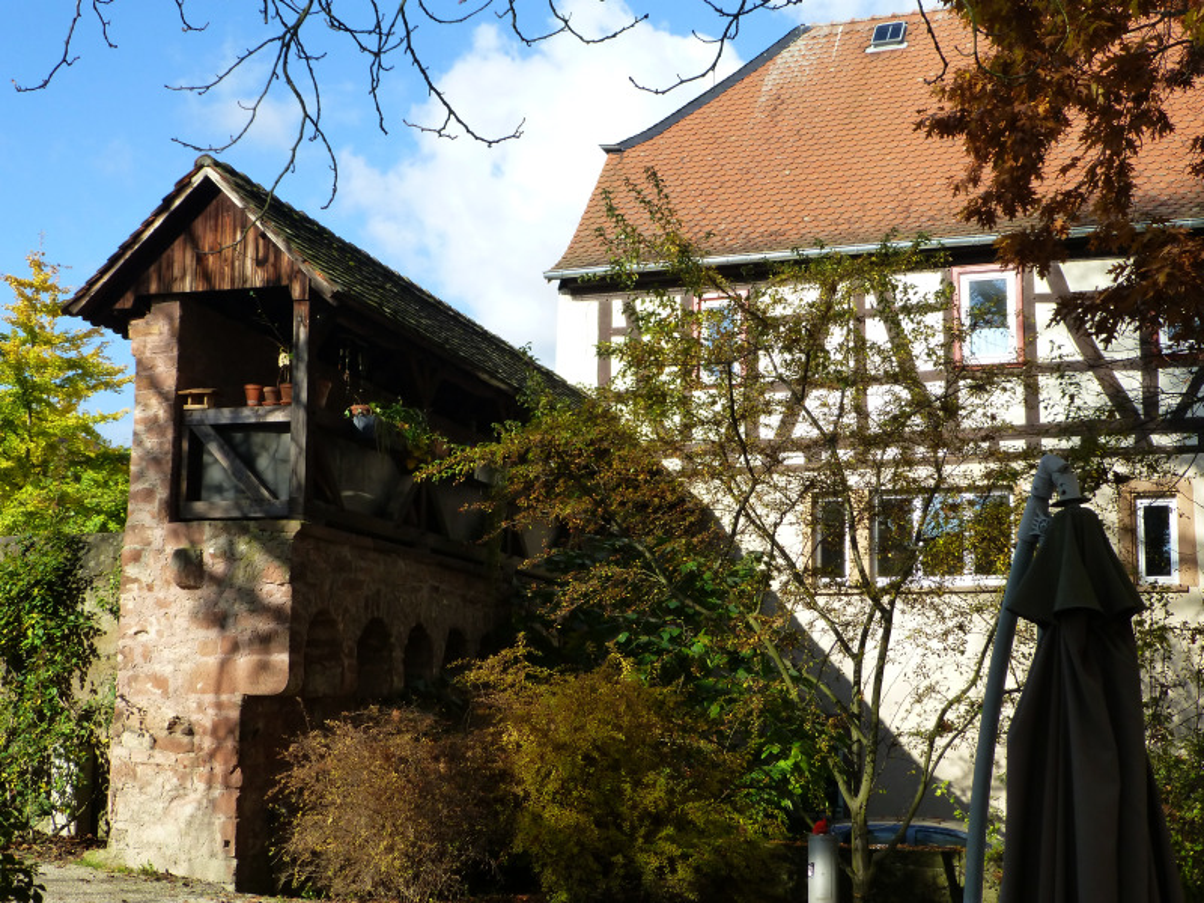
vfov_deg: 29.7
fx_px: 1704
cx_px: 602
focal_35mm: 49
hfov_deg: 38.9
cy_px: 452
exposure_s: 1/500
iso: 160
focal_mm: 8.5
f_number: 4.2
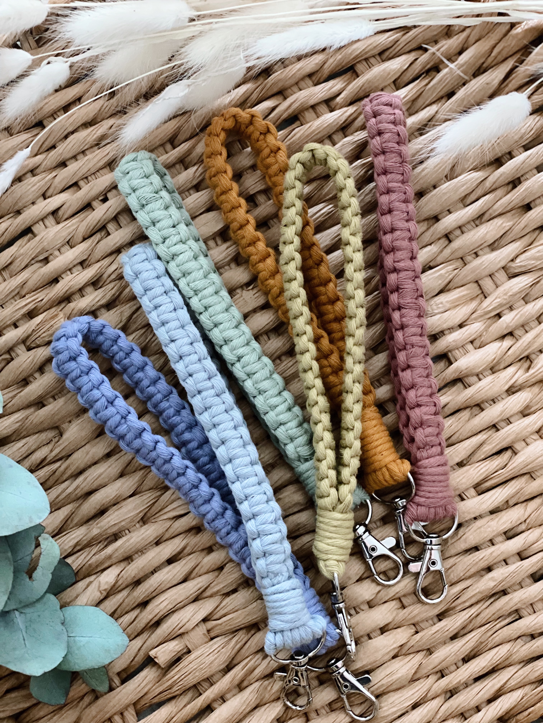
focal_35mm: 52
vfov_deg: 36.8
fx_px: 1088
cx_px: 272
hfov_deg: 28.0
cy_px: 362
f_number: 2
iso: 500
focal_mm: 6
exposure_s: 1/15
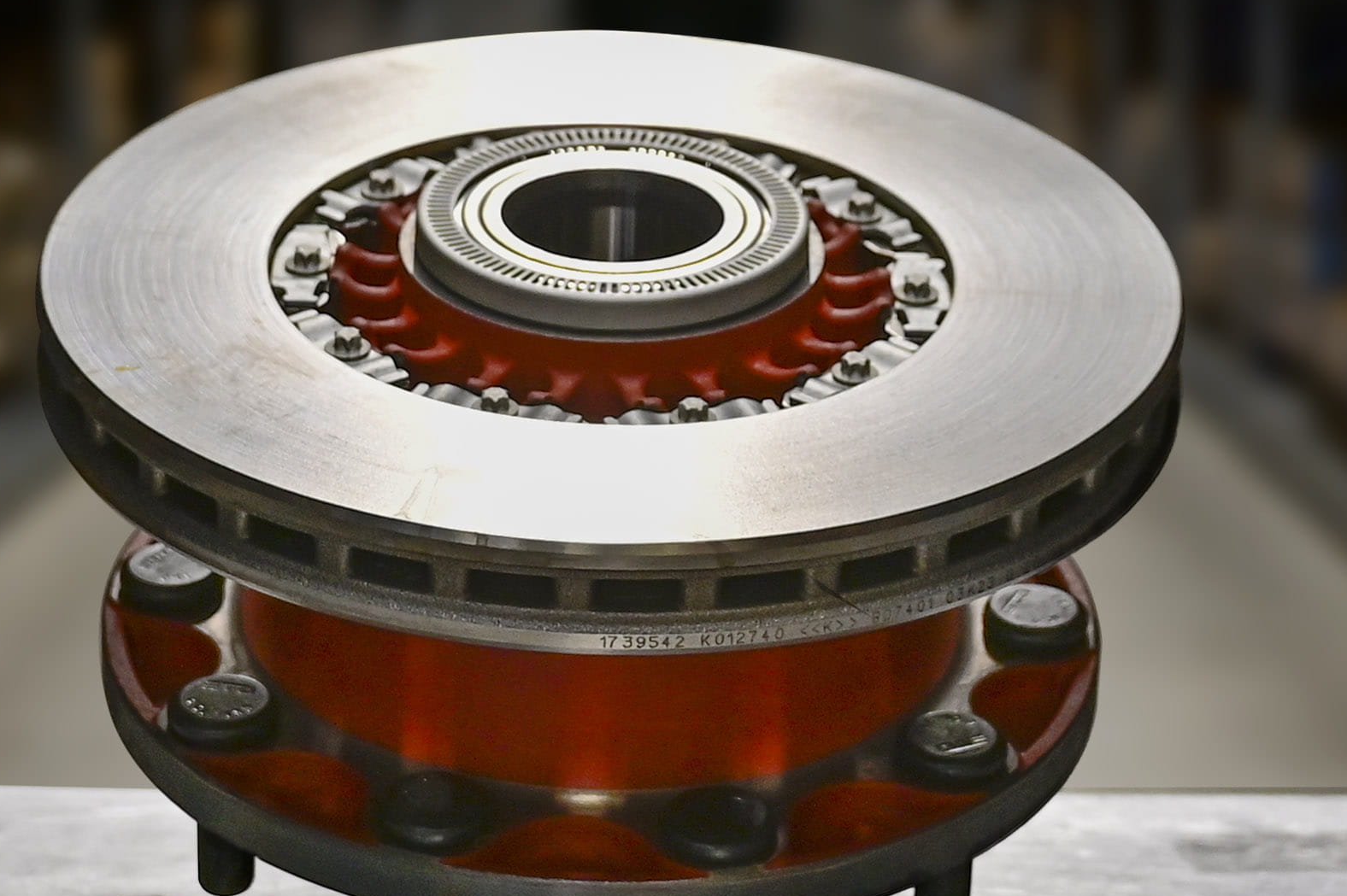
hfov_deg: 14.5
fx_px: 5310
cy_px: 289
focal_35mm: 142
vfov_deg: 9.6
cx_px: 644
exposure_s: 1/160
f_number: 2.8
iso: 560
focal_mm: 37
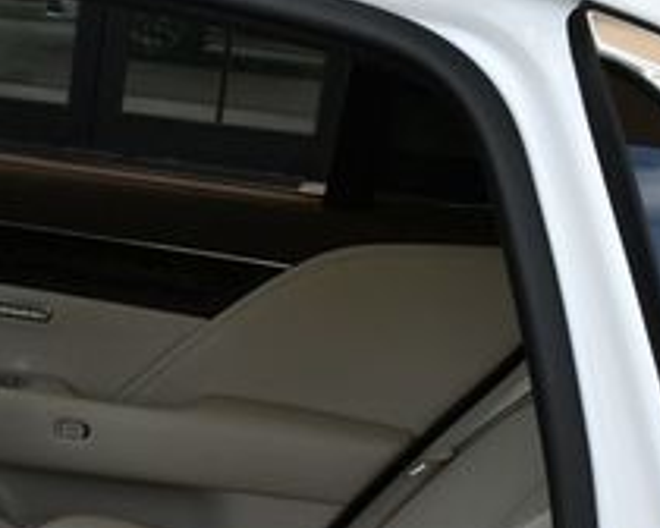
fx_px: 2012
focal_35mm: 103
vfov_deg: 14.4
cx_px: -154
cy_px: 644
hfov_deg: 17.7
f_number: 6.3
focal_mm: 18
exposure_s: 1/250
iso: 200
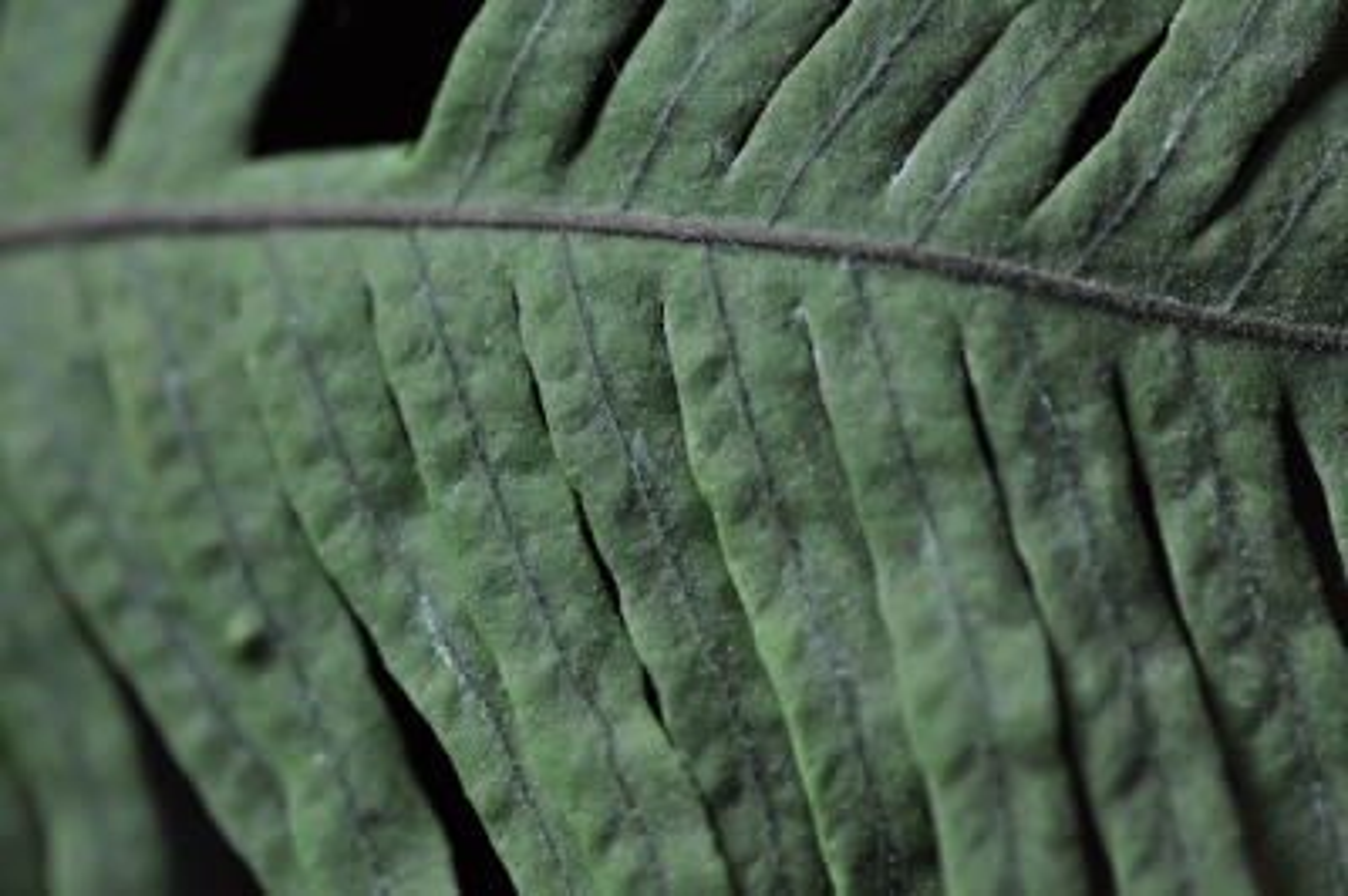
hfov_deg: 15.2
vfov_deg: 10.1
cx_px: 674
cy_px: 448
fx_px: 5051
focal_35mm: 135
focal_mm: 90
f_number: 4
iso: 800
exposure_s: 1/200
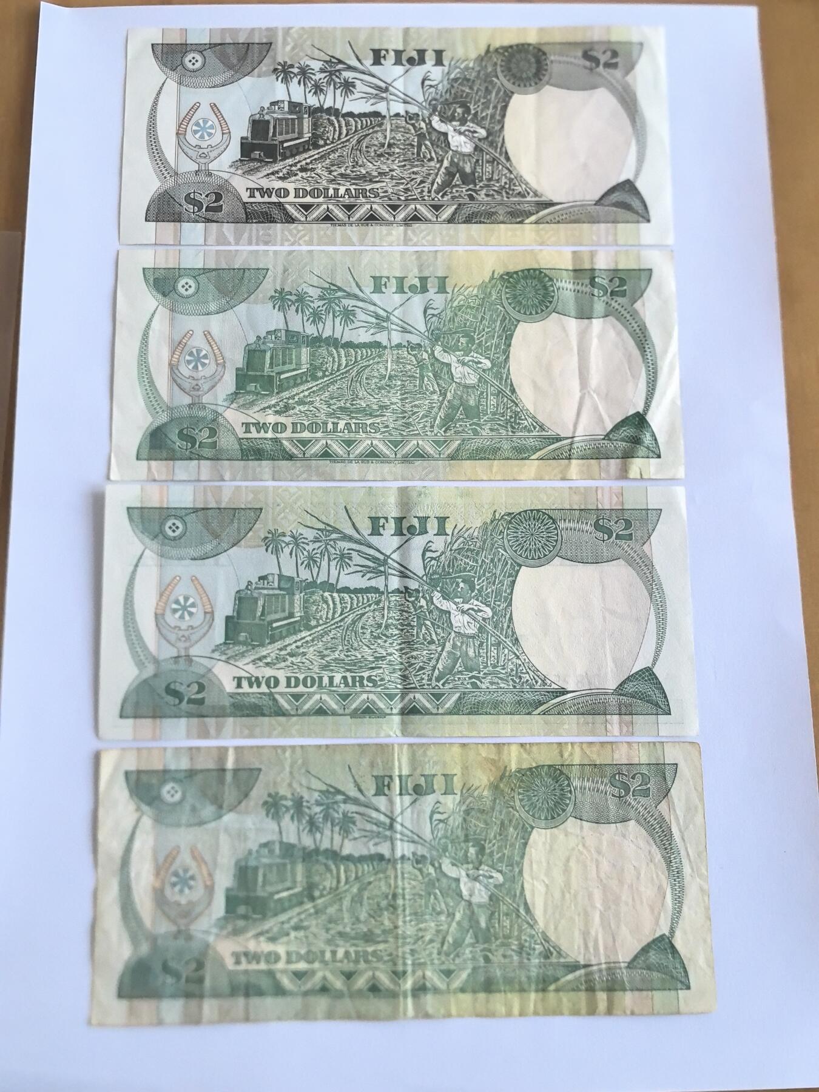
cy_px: 546
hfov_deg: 44.2
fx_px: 1009
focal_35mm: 32
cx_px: 410
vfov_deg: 56.8
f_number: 2
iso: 800
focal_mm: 5.75
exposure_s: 1/100
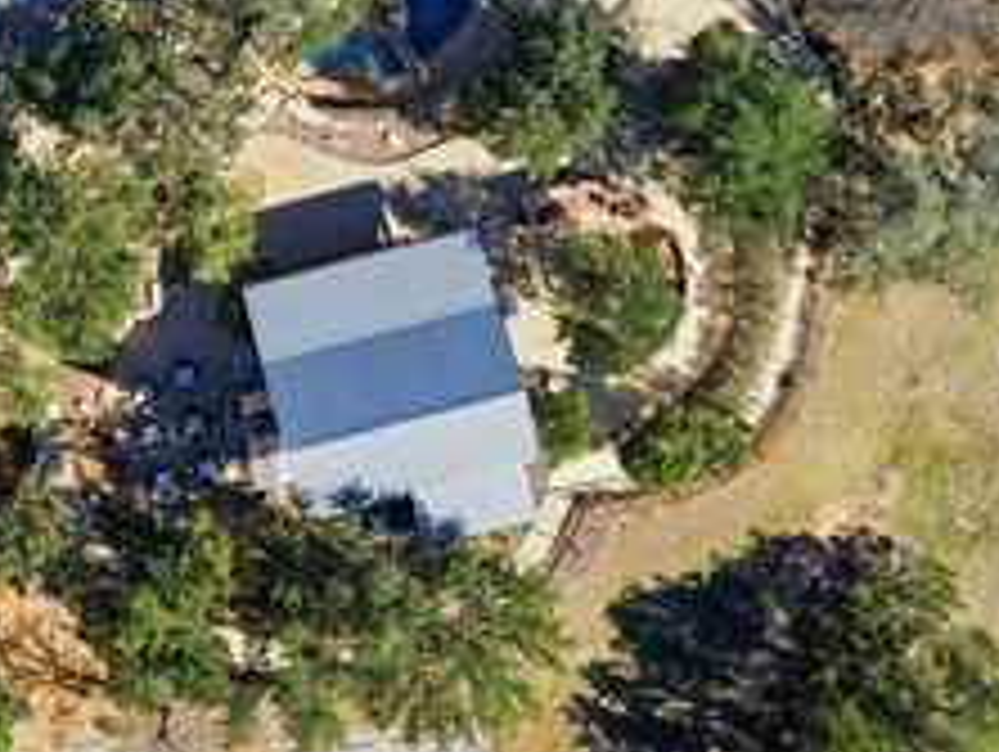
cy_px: -61
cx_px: 202
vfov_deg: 25.3
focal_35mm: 54
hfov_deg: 34.4
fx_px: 1560
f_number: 1.8
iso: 140
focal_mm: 8.7
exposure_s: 1/240
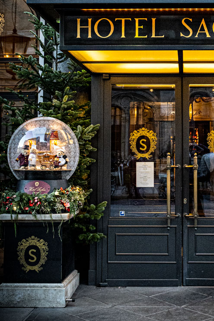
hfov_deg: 19.8
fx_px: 605
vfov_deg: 29.4
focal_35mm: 68
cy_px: 91
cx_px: 176
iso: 2500
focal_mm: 23.3
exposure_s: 1/125
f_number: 5.6
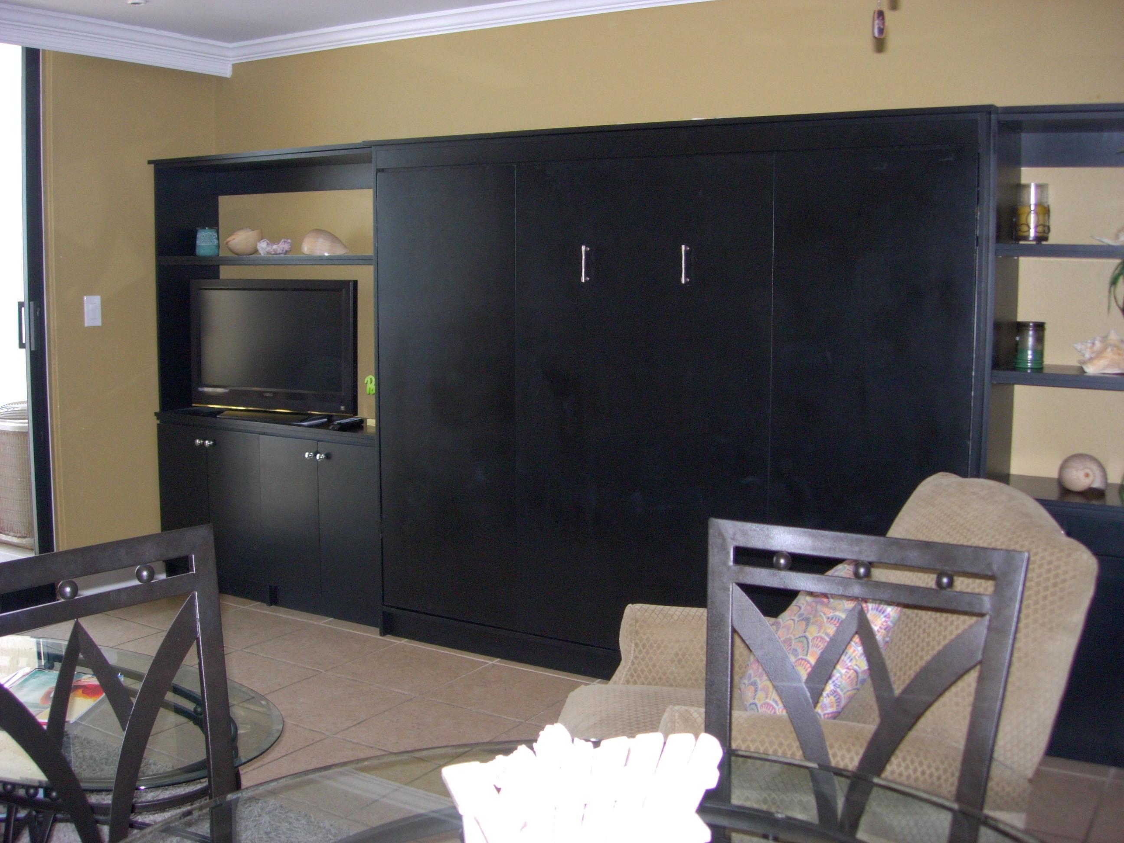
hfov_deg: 49.0
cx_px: 562
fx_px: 1234
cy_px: 422
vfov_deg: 37.7
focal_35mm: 38
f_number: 2.8
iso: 145
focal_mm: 7.8
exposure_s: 1/117
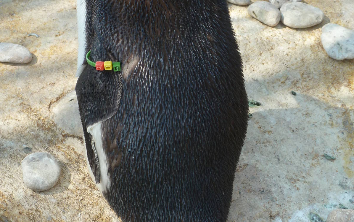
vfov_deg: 13.7
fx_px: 917
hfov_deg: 21.9
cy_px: 65
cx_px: 177
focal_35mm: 95
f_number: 4.1
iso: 80
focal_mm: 11
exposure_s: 1/200
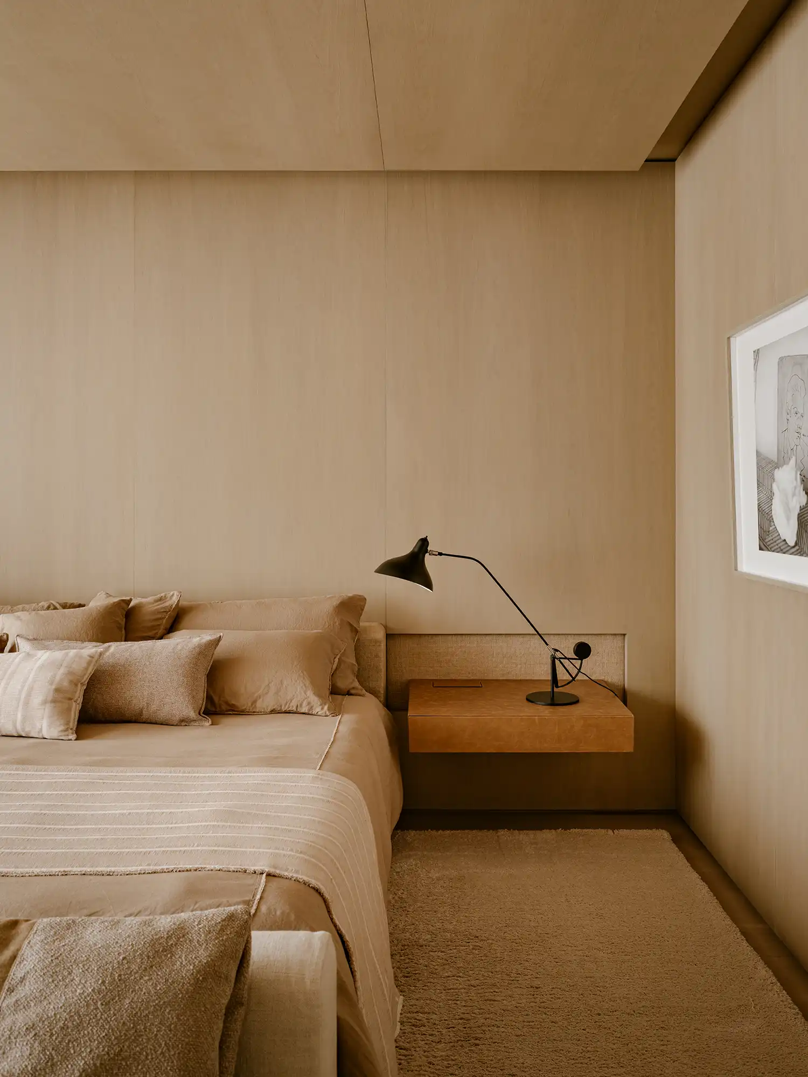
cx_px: 404
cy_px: 538
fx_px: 871
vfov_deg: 63.4
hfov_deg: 49.7
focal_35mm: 28
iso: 200
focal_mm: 35
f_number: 9
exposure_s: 1.3
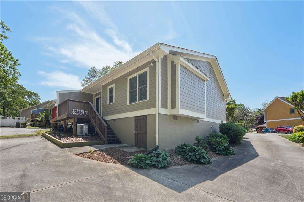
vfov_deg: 81.1
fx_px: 118
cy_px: 101
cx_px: 152
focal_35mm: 14
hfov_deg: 104.3
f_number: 8
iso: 320
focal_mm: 14
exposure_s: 1/640
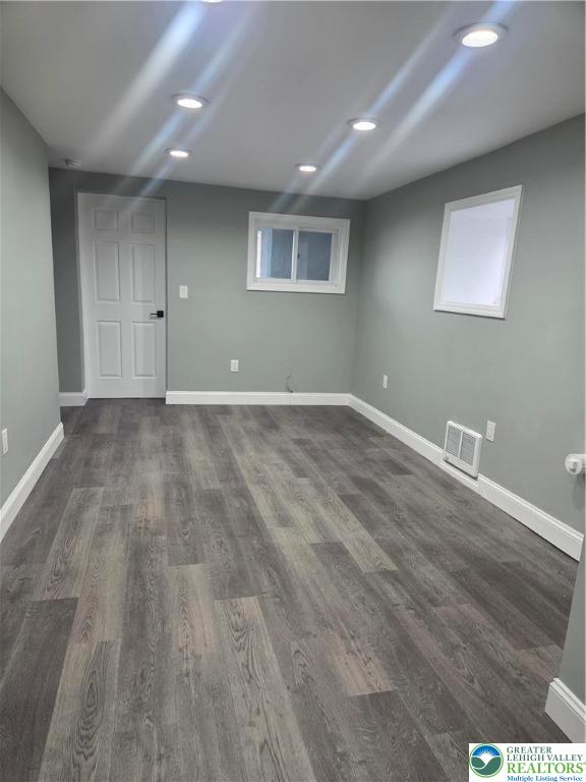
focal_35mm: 23
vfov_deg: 73.9
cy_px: 391
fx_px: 519
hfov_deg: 58.9
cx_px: 293
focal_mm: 5.4
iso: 320
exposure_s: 1/120
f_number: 1.8
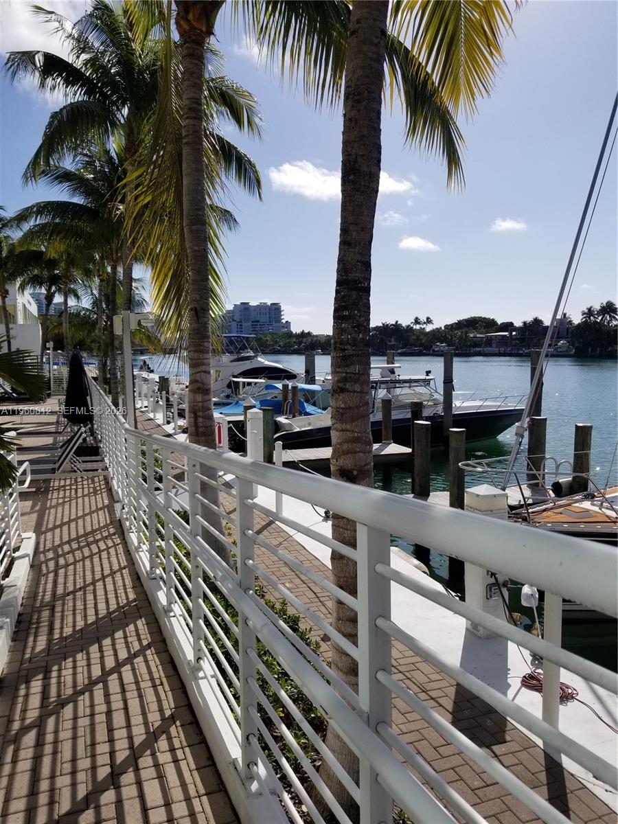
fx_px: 619
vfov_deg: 67.3
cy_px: 412
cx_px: 309
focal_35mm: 26
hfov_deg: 53.1
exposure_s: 1/5872
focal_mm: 4.25
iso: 50
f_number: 1.7
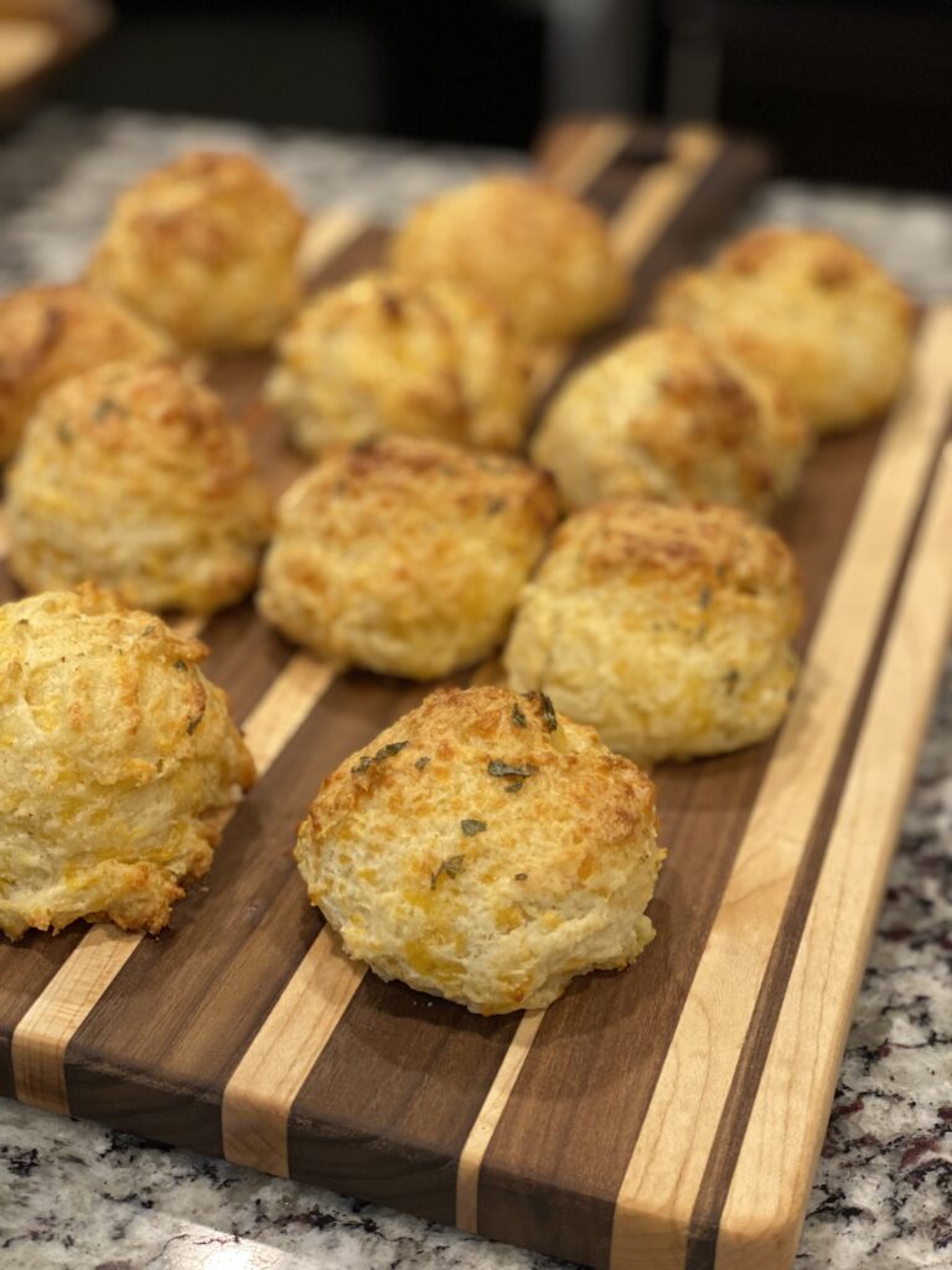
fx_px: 1907
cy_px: 635
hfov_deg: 28.0
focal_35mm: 52
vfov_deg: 36.8
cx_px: 476
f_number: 2
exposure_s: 1/40
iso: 125
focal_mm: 6
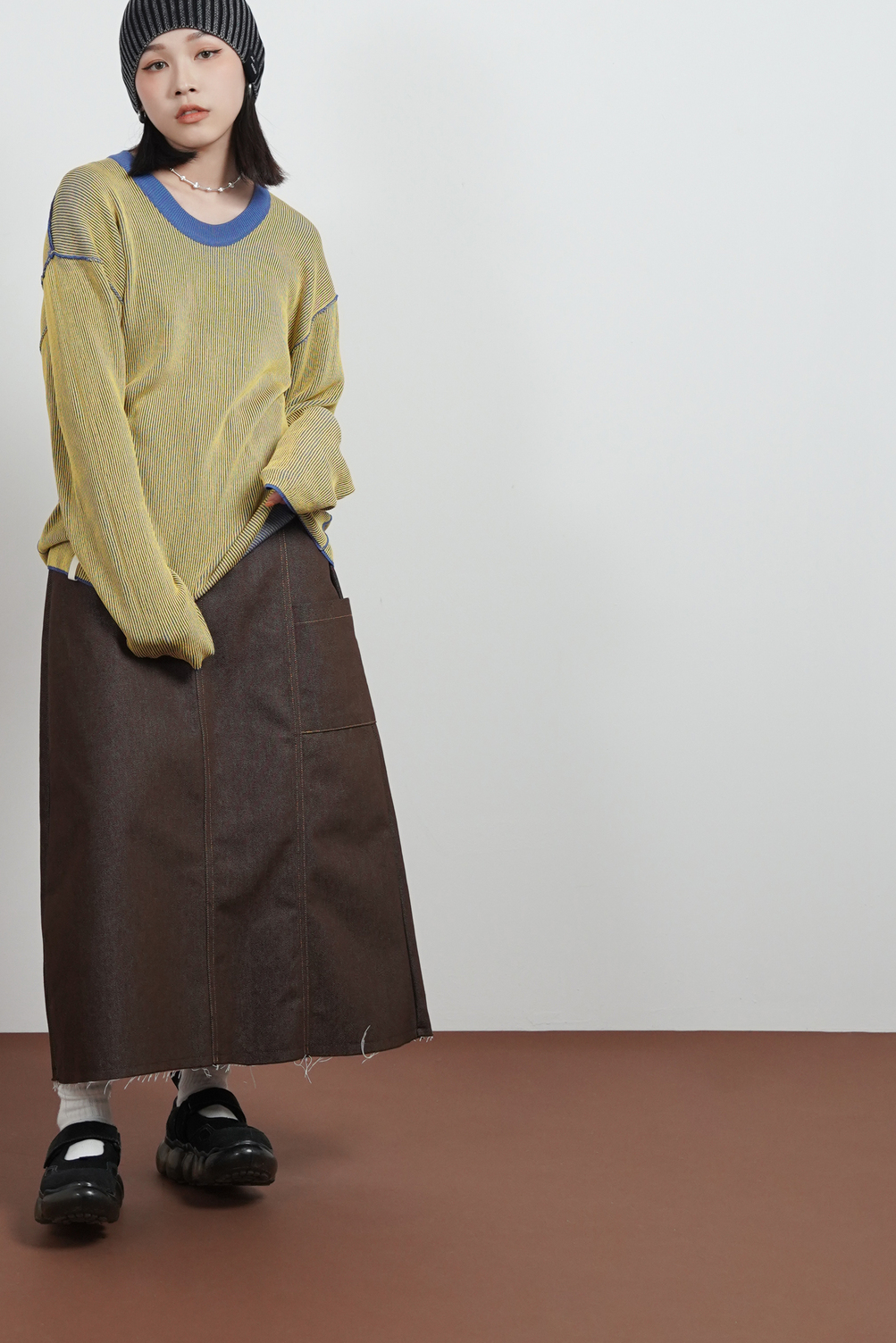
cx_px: 206
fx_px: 3098
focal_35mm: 83
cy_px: 421
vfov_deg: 24.3
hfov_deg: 16.4
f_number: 3.5
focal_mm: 35
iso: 640
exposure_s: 1/160
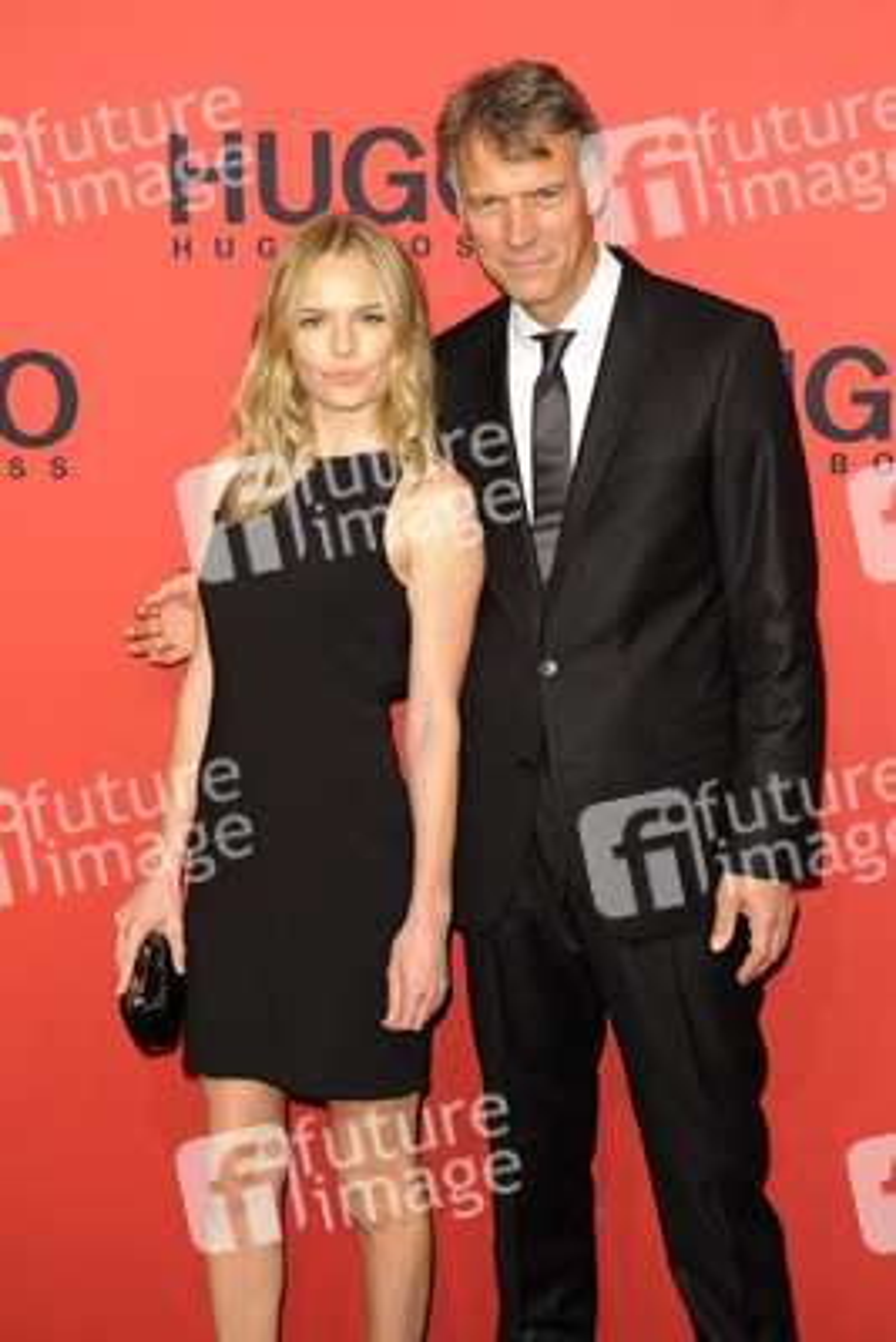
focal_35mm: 70
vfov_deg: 28.8
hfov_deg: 19.5
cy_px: 671
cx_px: 448
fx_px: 2611
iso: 800
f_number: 5.6
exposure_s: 1/160
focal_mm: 70
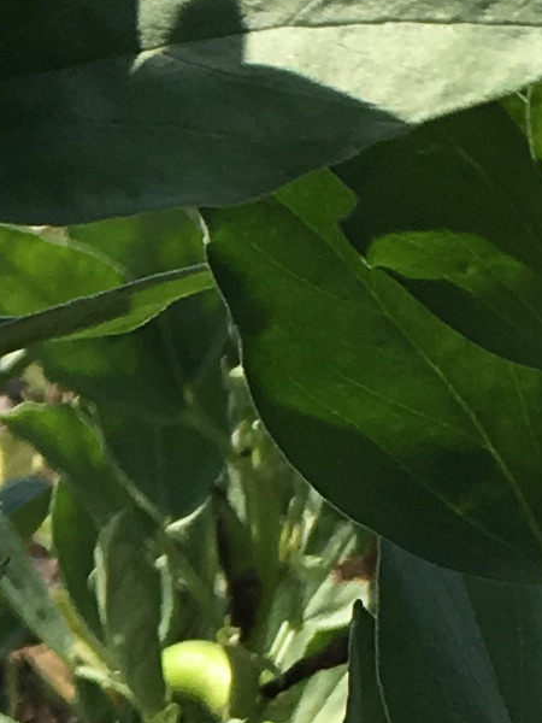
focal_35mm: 195
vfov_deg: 10.0
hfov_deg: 7.4
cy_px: 840
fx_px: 4071
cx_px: -405
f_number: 2.2
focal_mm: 4.15
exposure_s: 1/1508
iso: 25
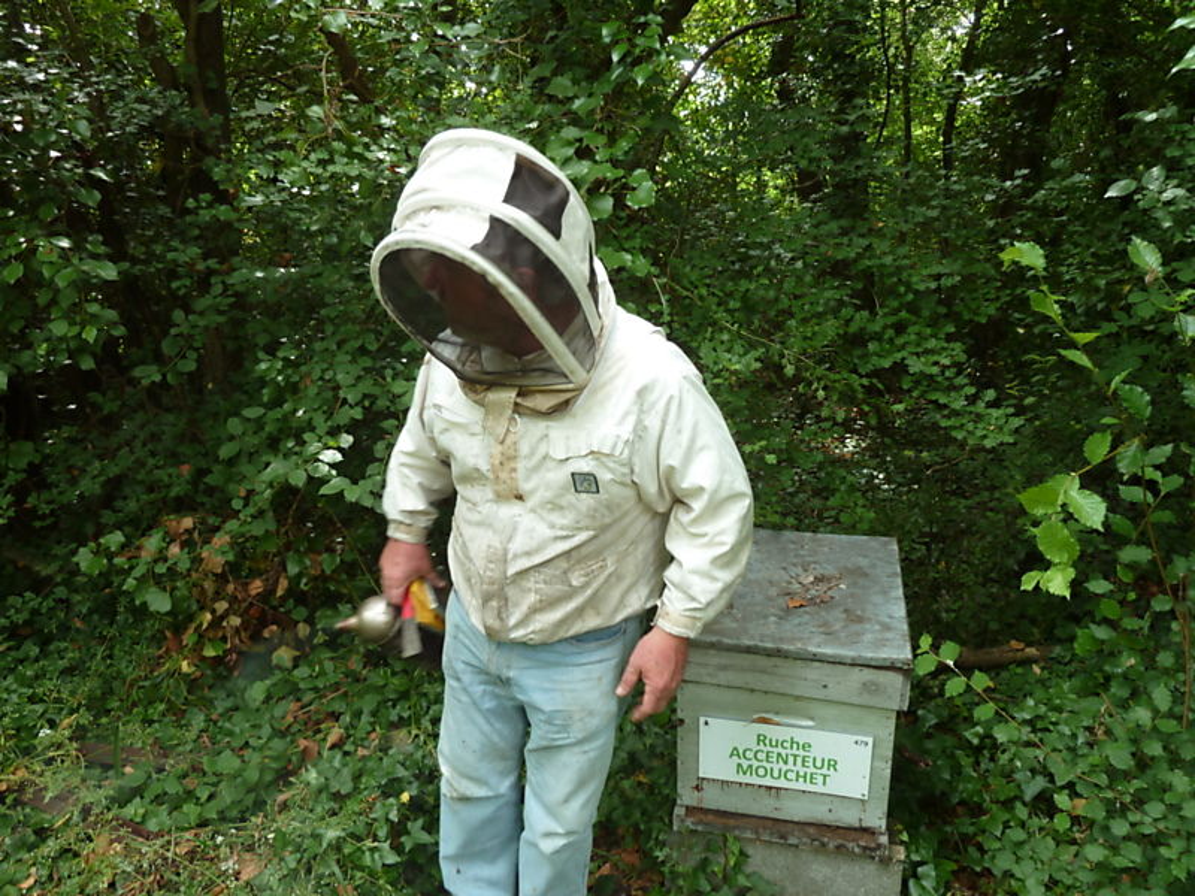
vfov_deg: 54.9
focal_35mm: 25
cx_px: 598
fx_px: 863
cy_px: 448
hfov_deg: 69.4
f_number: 3.3
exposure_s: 1/30
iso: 80
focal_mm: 4.1
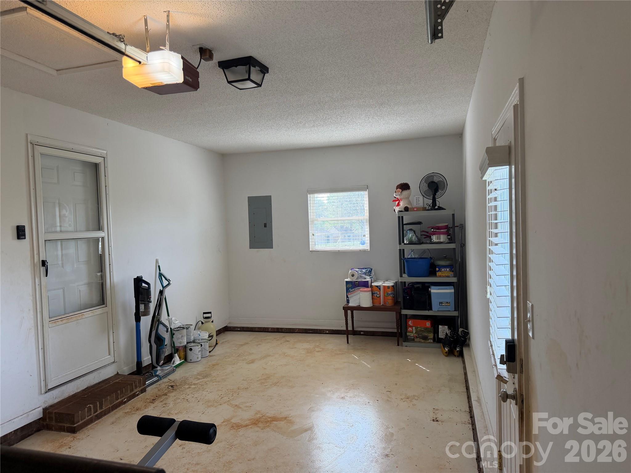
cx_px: 316
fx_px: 437
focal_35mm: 24
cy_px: 236
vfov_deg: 56.8
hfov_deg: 71.6
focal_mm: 6.76
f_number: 1.78
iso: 160
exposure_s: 1/223
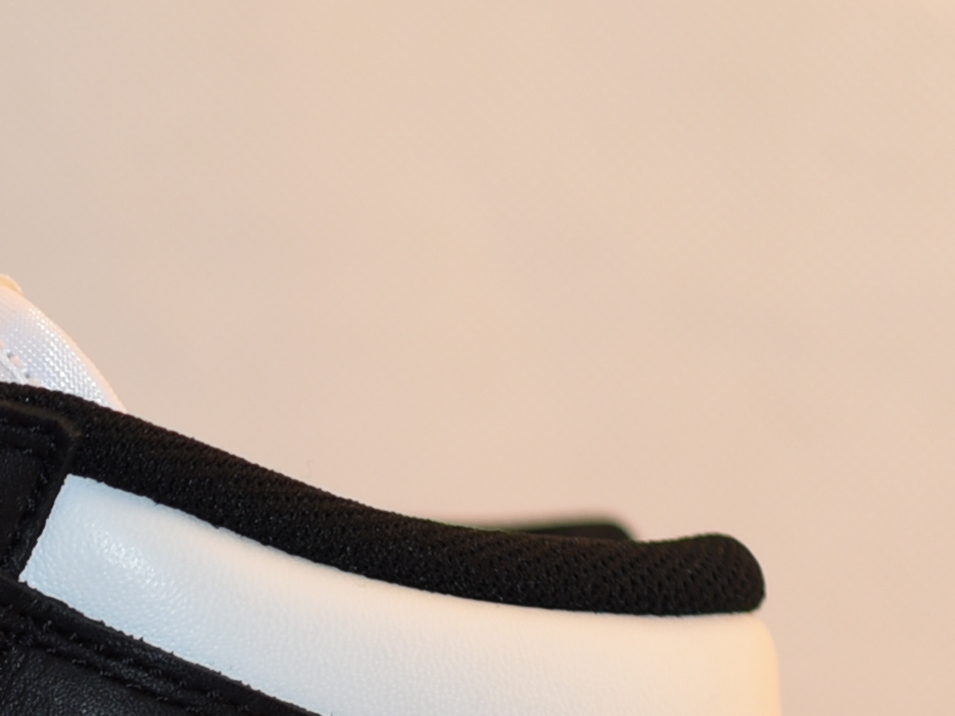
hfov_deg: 6.3
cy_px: 1824
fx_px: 8525
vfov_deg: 4.7
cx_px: -851
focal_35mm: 309
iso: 100
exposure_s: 1/60
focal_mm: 50
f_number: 2.8
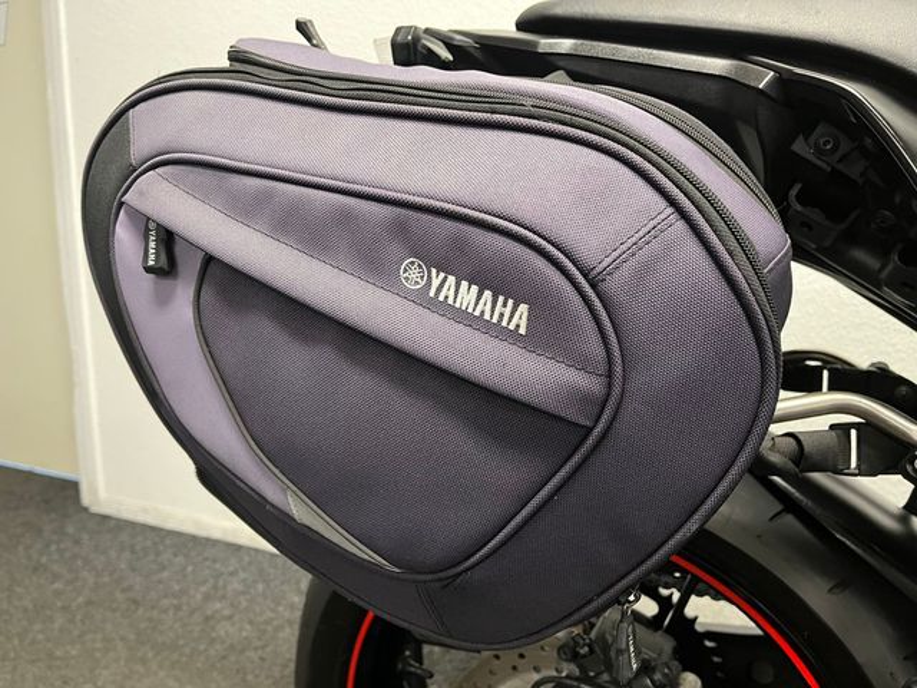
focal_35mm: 26
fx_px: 689
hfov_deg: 67.3
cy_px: 344
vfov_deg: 53.1
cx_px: 458
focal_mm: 5.1
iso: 320
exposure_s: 1/50
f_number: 1.6
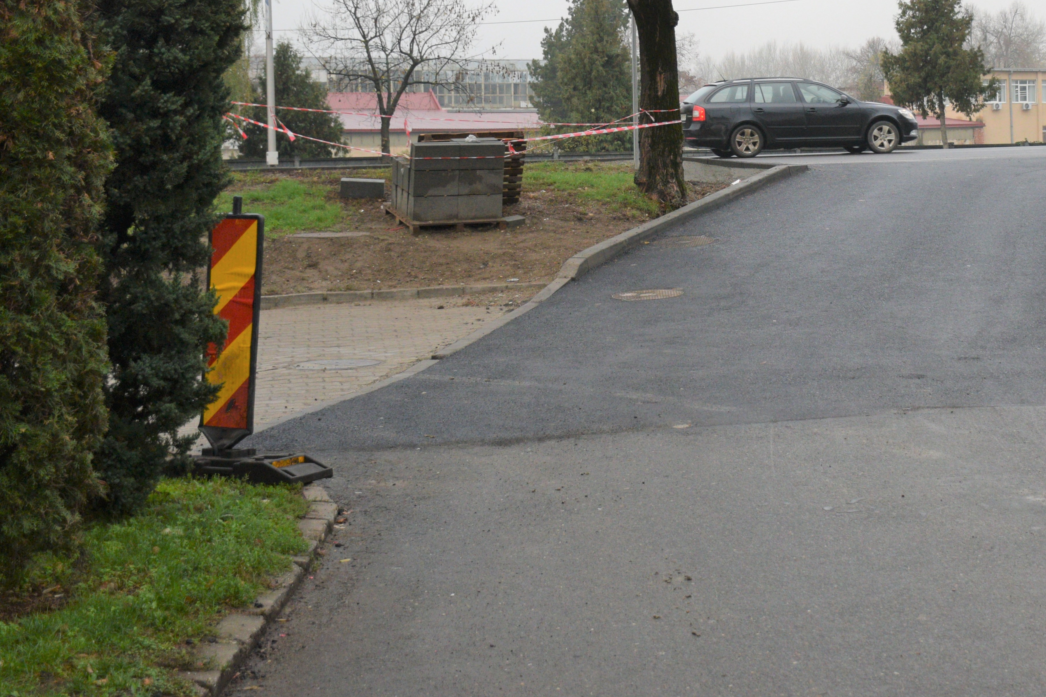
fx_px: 1743
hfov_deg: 32.7
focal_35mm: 60
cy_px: 131
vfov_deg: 22.3
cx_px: 795
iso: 800
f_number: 4
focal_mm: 24
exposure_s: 1/1000
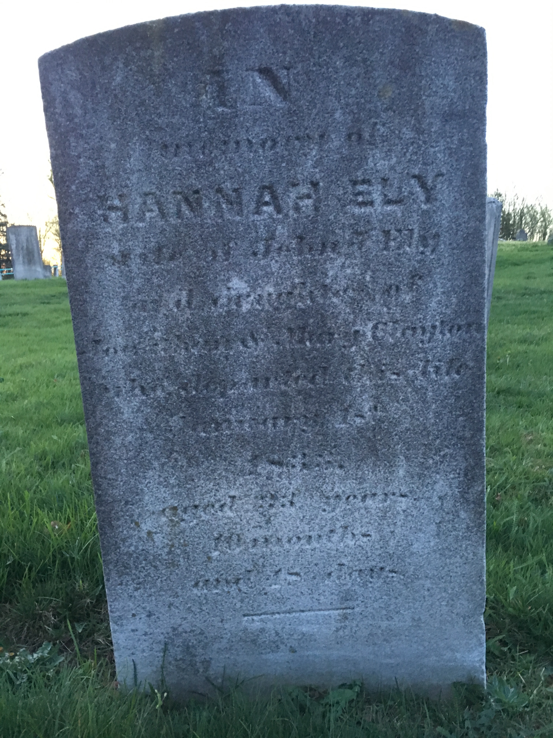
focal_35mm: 29
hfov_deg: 48.2
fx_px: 618
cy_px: 369
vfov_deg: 61.7
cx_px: 276
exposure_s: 1/15
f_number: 2.2
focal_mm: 4.15
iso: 200
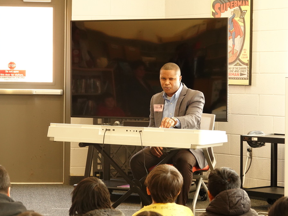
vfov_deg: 12.7
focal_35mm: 117
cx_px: 149
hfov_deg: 16.8
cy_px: 108
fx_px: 973
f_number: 4
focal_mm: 39.42
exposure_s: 1/30
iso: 800
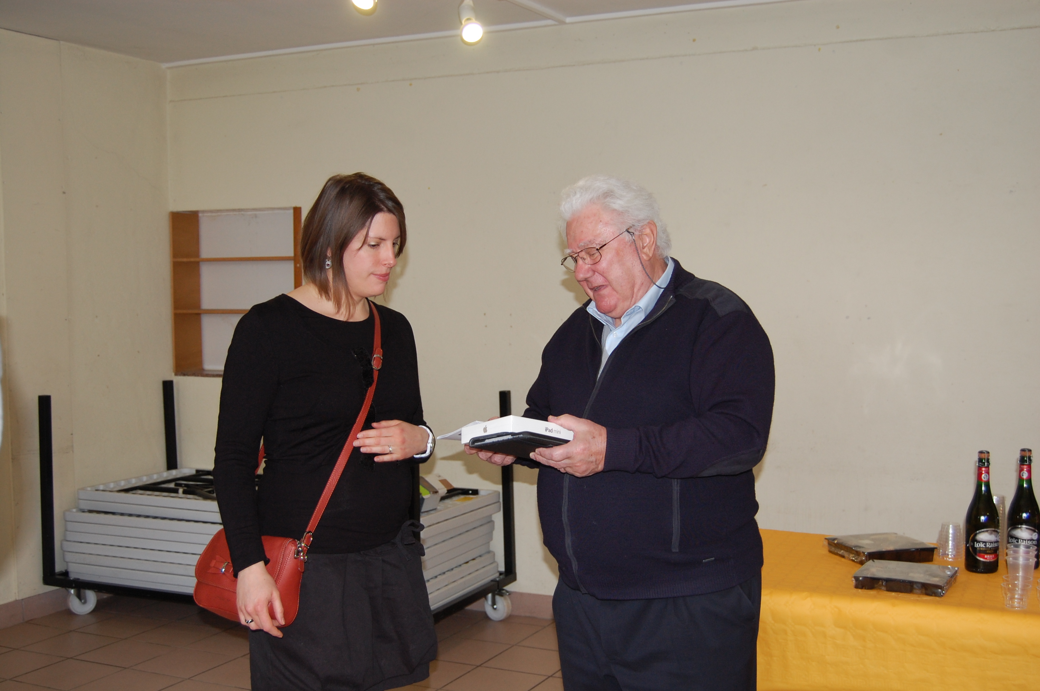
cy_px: 346
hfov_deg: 46.4
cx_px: 520
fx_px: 1212
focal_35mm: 42
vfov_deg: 31.8
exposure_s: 1/60
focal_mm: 28
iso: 400
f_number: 4.2
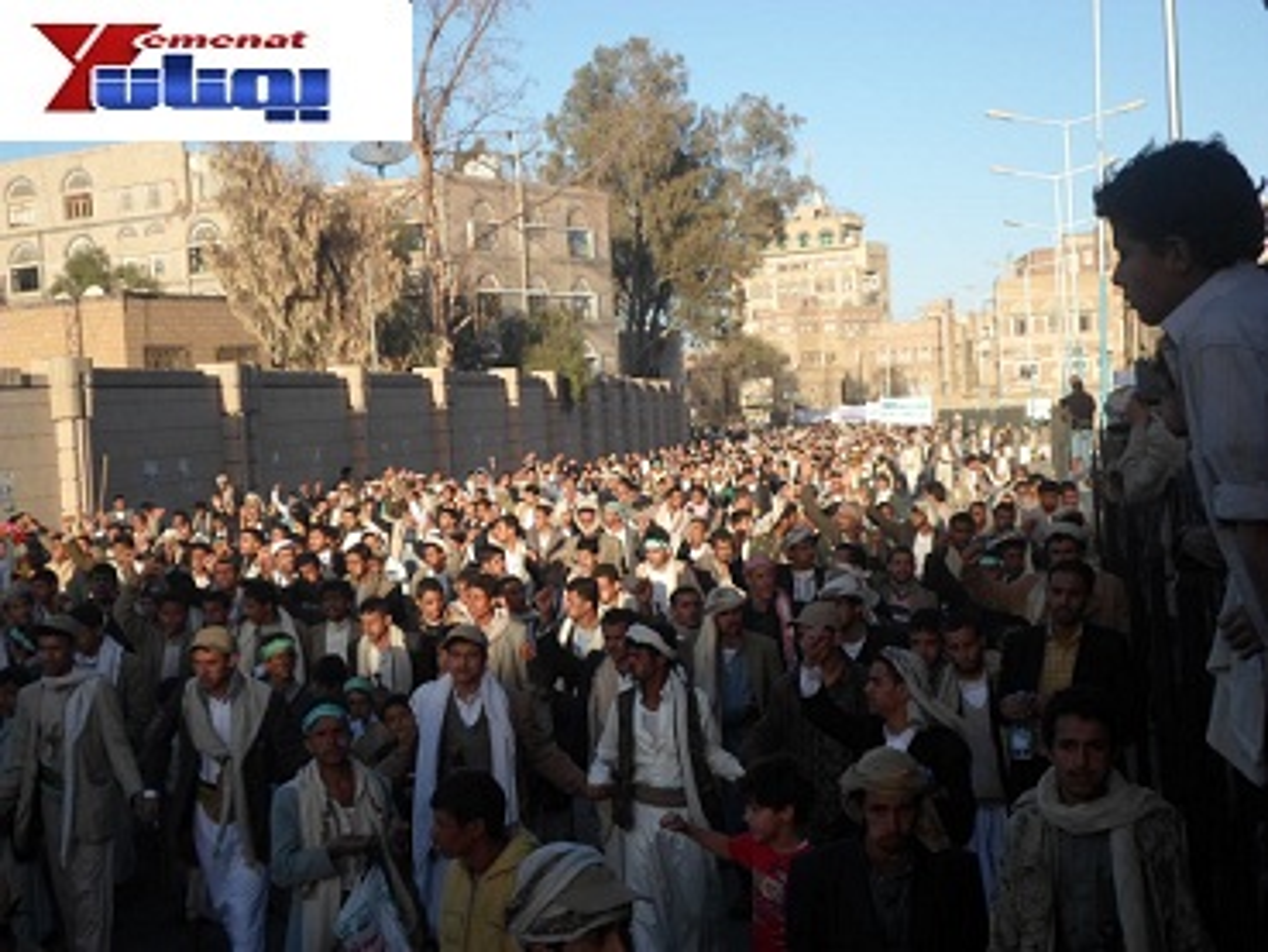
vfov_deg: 27.0
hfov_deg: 35.5
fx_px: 1979
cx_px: 634
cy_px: 476
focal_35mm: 54
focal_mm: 9.7
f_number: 3.6
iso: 80
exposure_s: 1/500
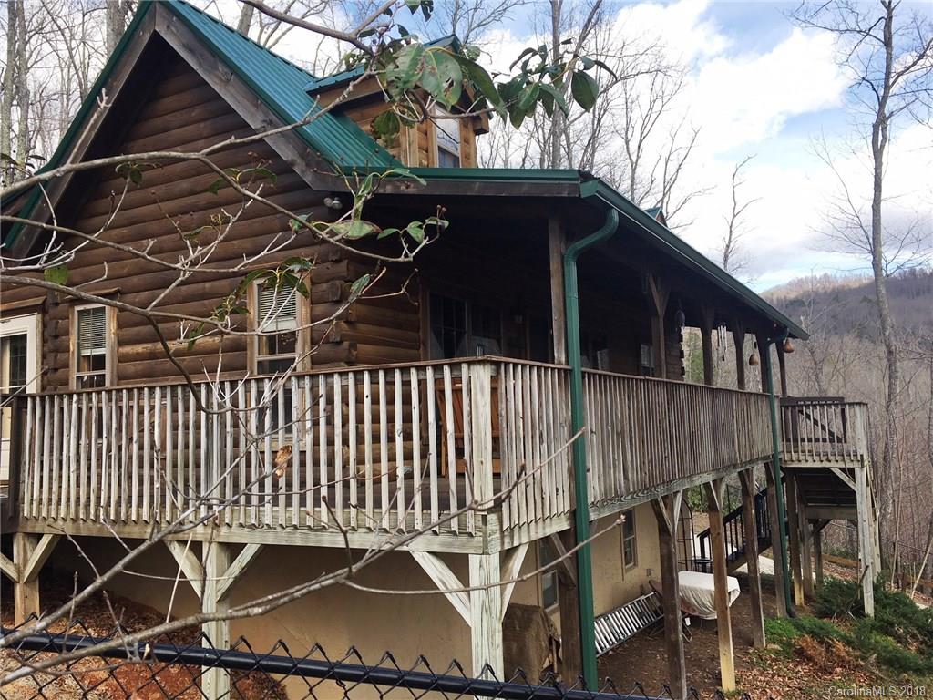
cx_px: 466
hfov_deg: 61.7
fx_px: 782
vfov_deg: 48.2
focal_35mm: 29
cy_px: 350
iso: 25
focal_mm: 4.15
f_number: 2.2
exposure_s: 1/625
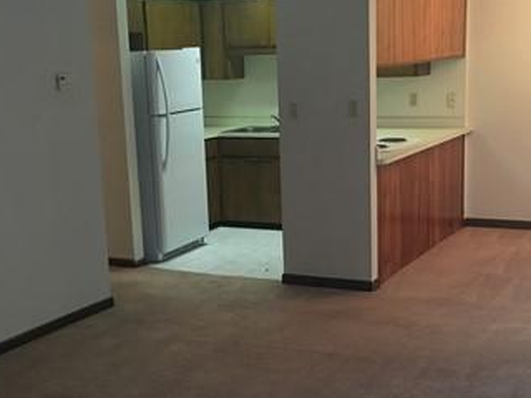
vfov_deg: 25.1
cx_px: 270
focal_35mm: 58
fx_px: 890
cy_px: 260
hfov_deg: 33.2
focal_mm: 4.15
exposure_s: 1/15
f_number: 2.2
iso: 64
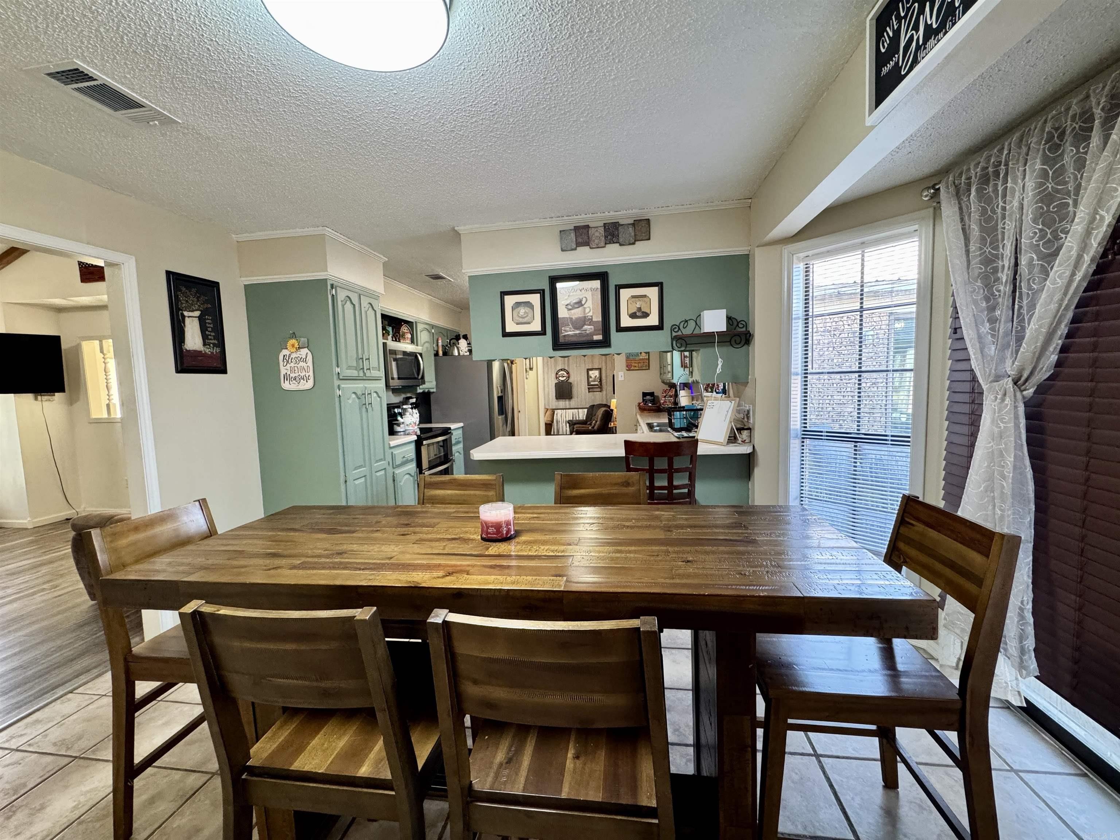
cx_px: 560
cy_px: 420
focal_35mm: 14
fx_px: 453
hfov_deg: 102.1
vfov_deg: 85.7
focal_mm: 2.22
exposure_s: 1/60
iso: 320
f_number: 2.2
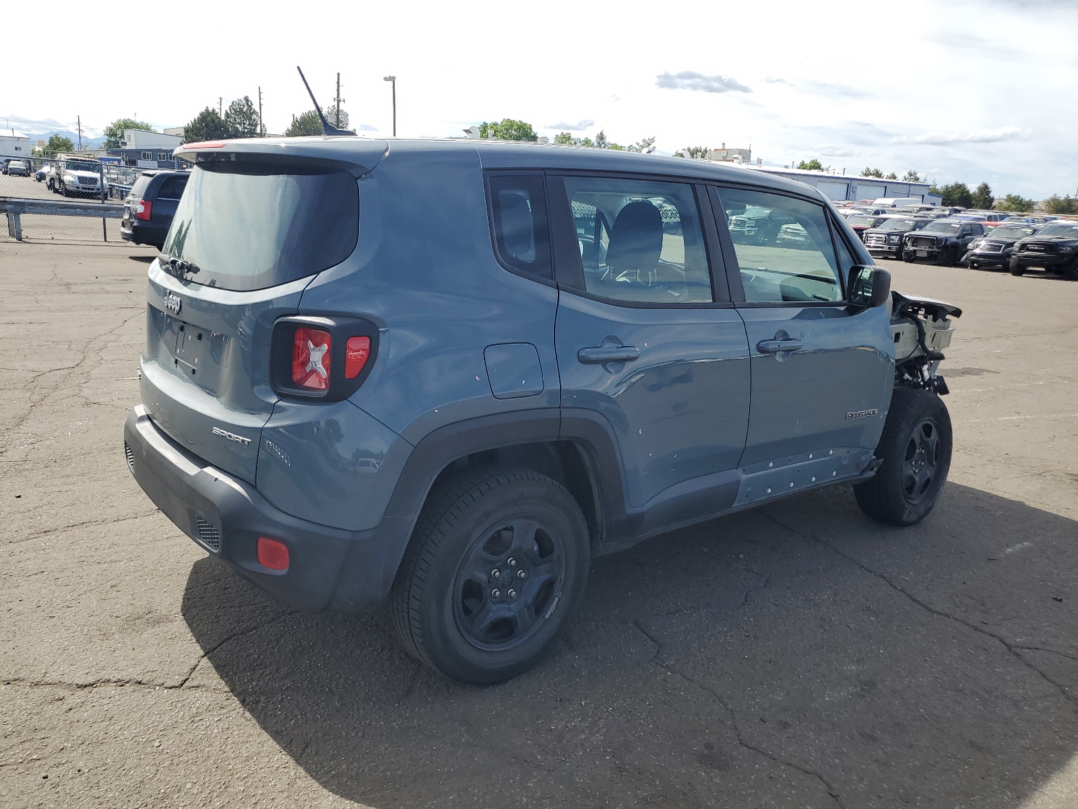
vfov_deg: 53.1
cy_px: 404
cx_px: 539
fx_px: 810
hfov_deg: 67.3
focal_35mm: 26
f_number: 1.5
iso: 50
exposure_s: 1/2000
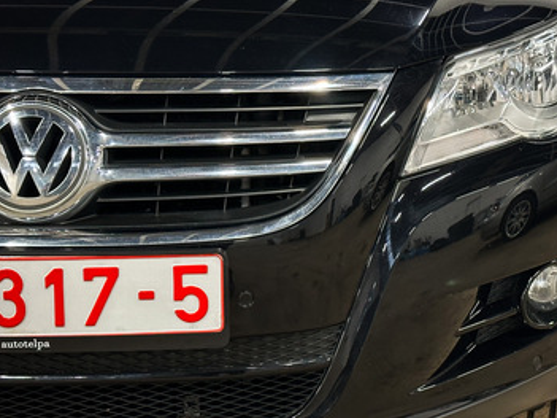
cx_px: 382
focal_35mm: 82
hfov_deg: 23.7
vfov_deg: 18.0
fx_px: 1319
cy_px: 178
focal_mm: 6.86
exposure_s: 1/35
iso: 250
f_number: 1.8
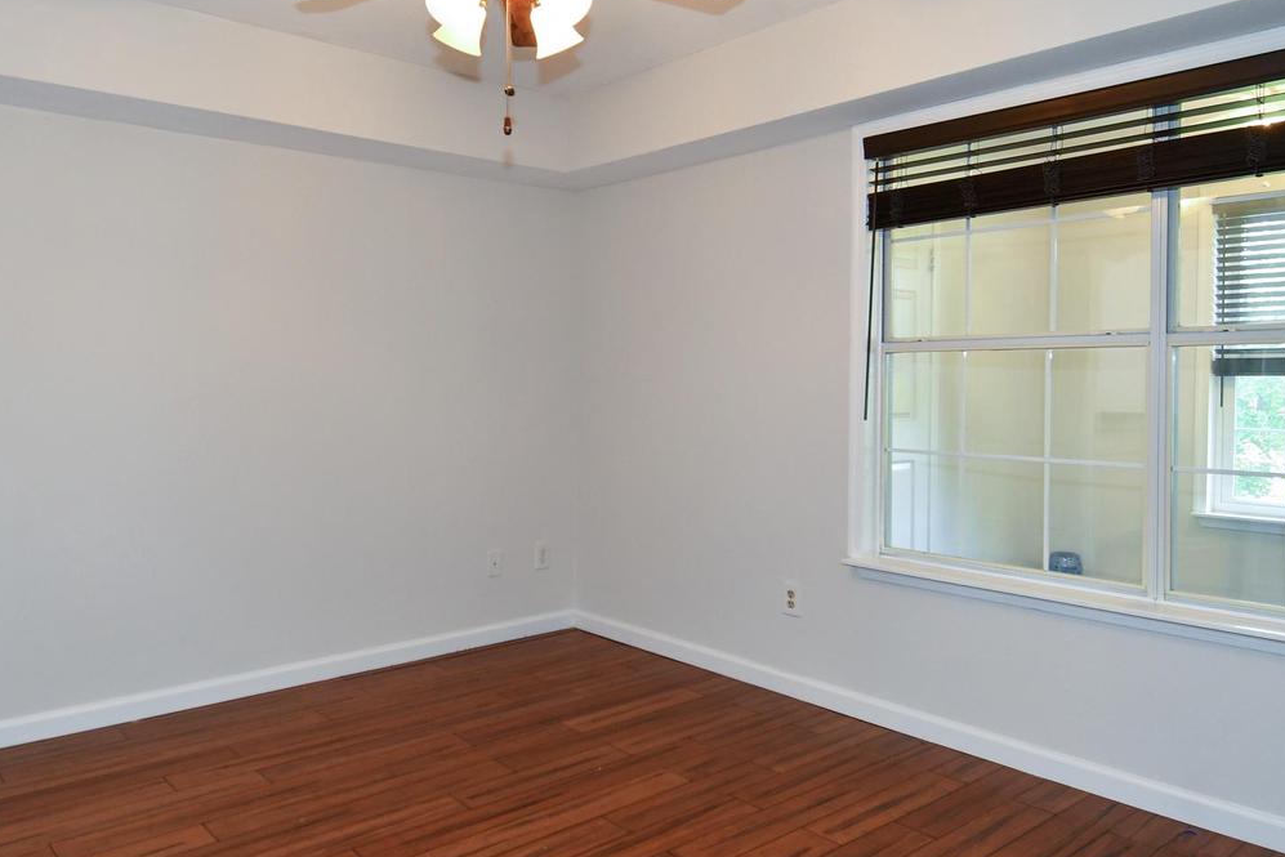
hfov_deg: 69.0
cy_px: 414
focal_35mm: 26
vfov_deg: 49.6
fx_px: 928
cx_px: 549
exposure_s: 1/60
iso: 900
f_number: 4
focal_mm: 12
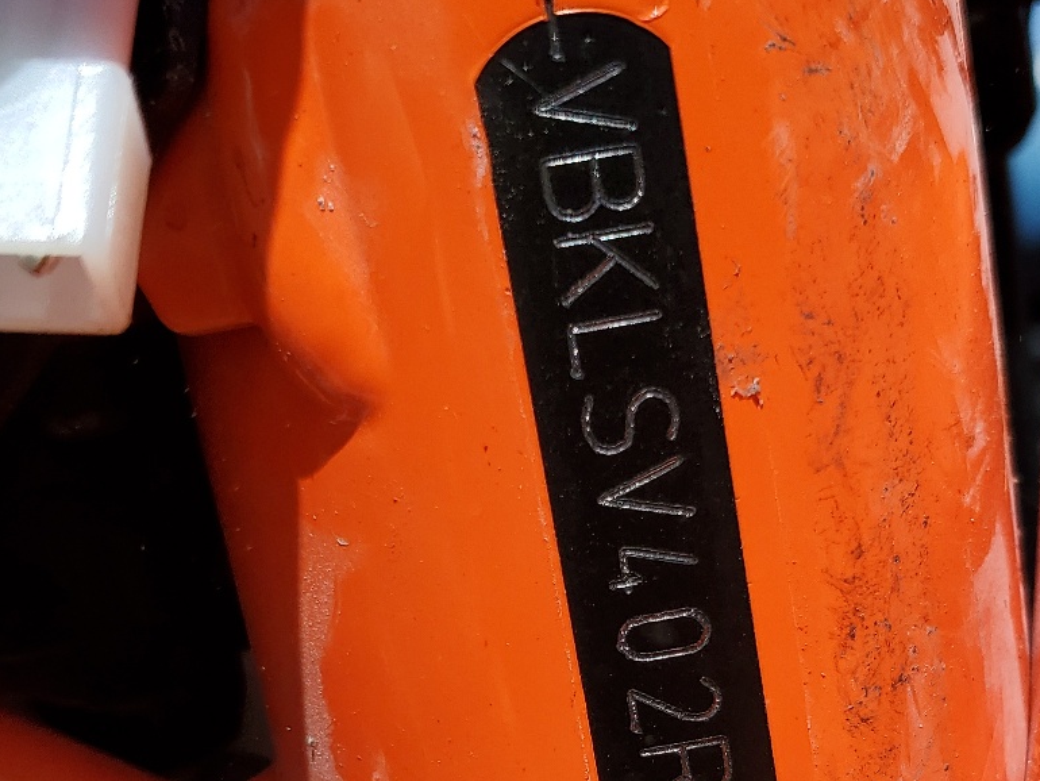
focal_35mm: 54
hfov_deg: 35.5
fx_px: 1623
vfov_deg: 26.2
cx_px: 602
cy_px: 695
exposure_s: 1/5000
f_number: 1.5
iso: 50
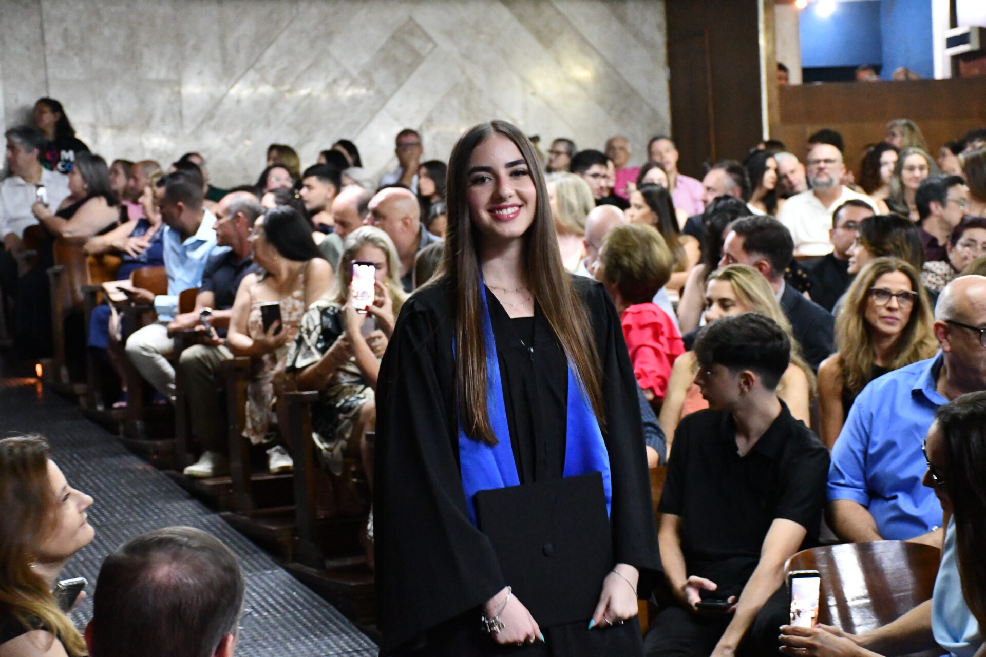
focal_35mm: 75
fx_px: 2054
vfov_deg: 18.2
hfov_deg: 27.0
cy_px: 328
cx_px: 493
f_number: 4.8
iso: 10000
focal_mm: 50
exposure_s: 1/60
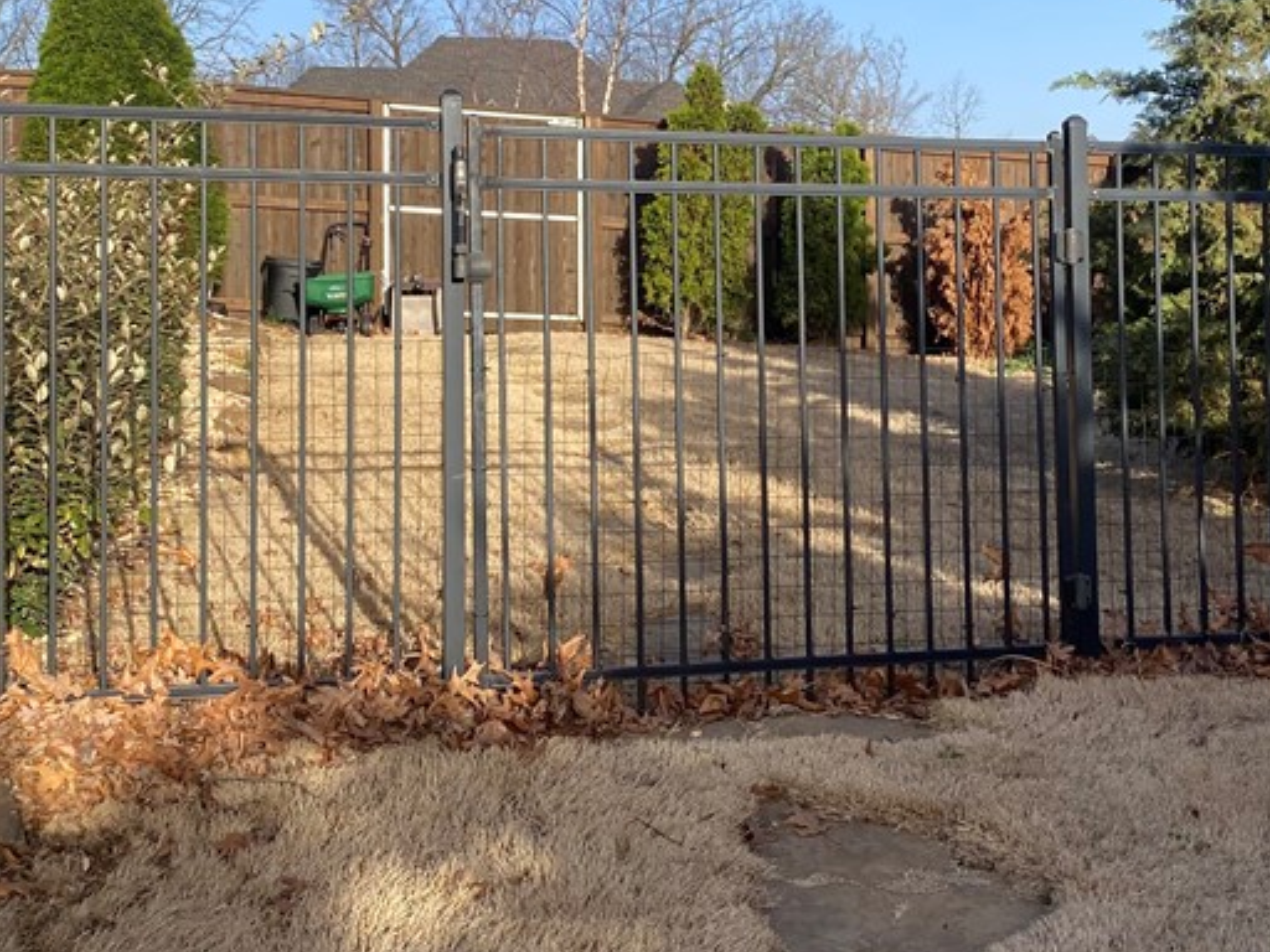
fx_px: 1908
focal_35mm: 52
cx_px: 821
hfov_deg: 36.5
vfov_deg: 27.7
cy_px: 260
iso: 32
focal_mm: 4.25
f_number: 1.8
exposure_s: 1/1522
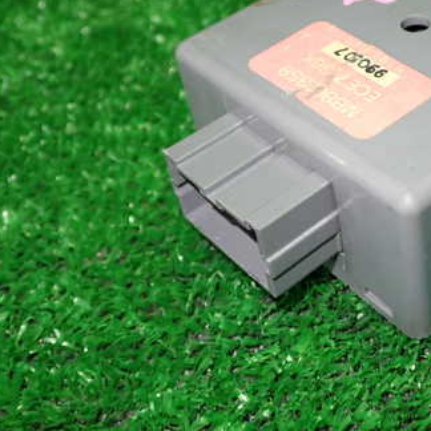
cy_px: 136
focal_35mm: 59
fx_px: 831
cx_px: 380
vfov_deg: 28.8
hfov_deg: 28.1
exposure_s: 1/40
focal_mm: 6.37
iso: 400
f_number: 2.5
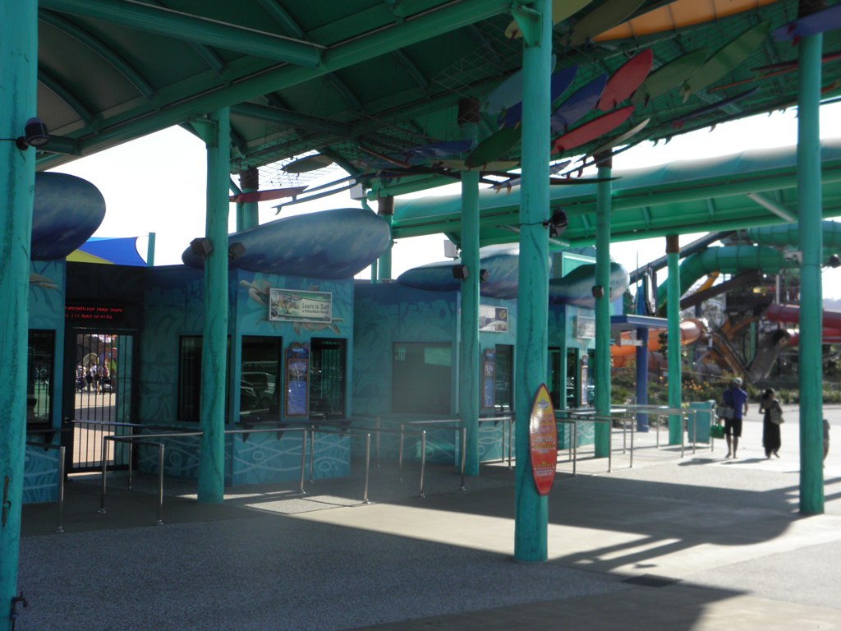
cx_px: 420
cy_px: 316
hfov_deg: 40.4
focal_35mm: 47
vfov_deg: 30.9
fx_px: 1142
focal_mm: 8.6
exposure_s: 1/400
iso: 100
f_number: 3.9
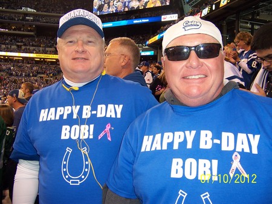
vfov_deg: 43.0
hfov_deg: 55.3
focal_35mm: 33
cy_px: 102
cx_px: 136
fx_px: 259
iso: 80
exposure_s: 1/60
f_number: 2.8
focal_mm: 5.5
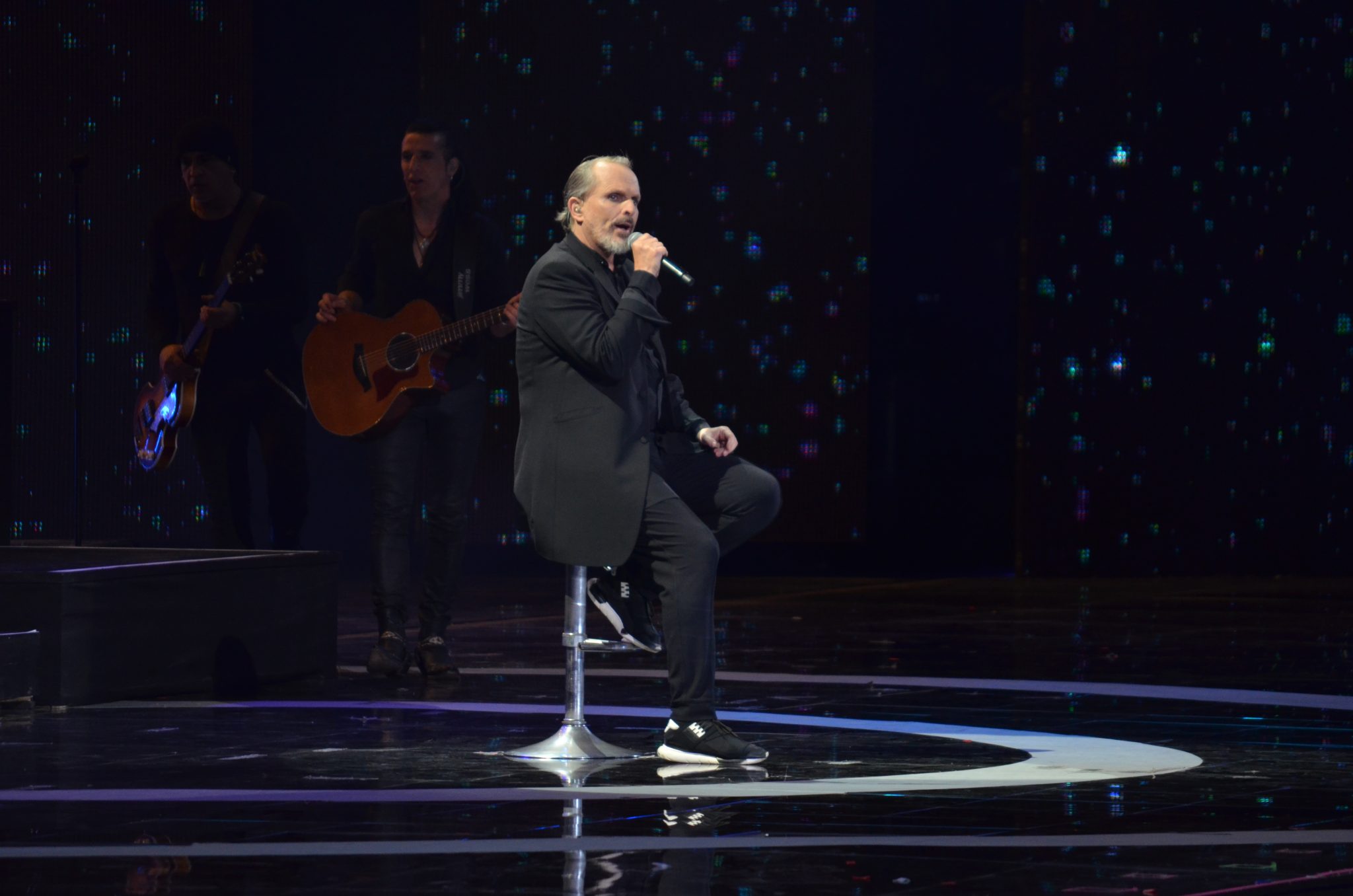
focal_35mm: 300
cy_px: 448
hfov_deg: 6.9
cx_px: 676
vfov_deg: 4.6
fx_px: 11250
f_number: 5.6
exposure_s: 1/125
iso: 1000
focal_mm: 200
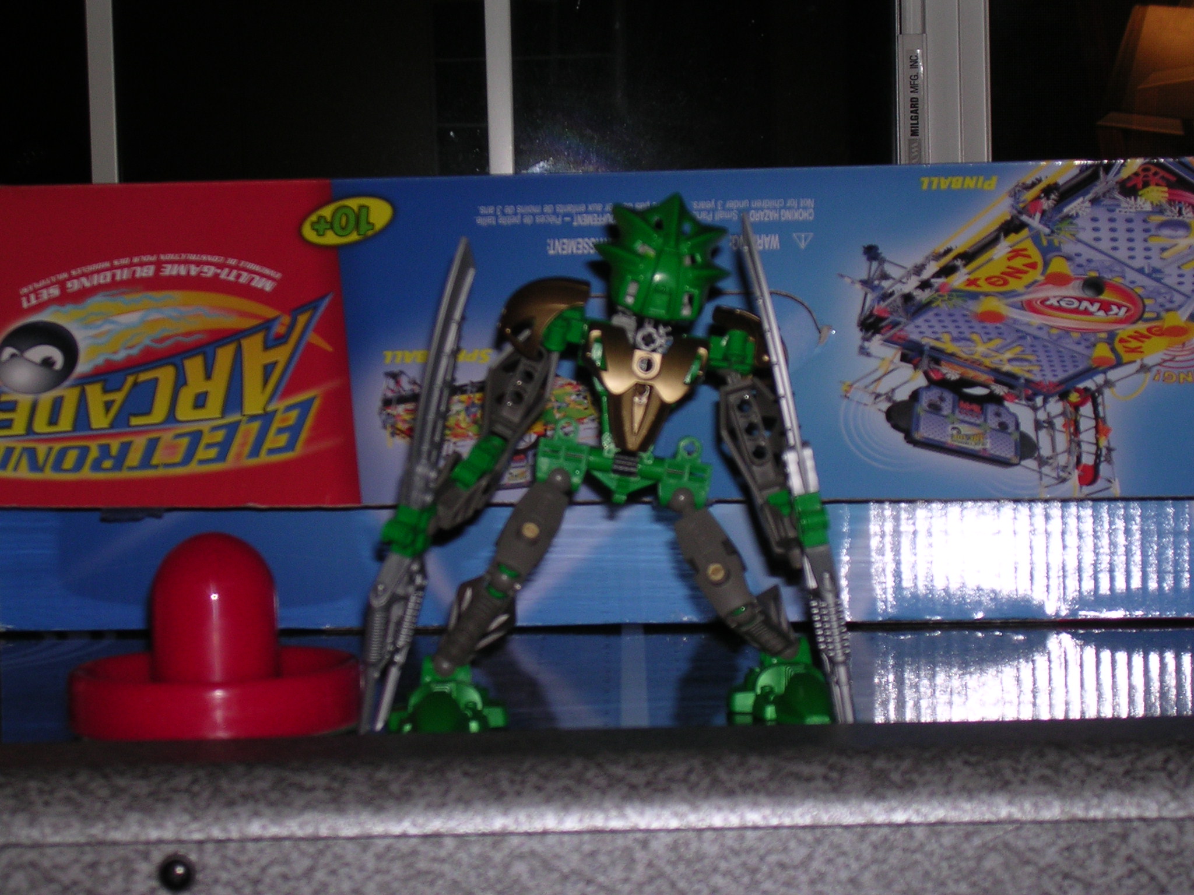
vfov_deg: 15.6
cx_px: 597
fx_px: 3277
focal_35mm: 95
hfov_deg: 20.7
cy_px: 448
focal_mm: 14.5
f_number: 4.4
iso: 100
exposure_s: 1/60.1
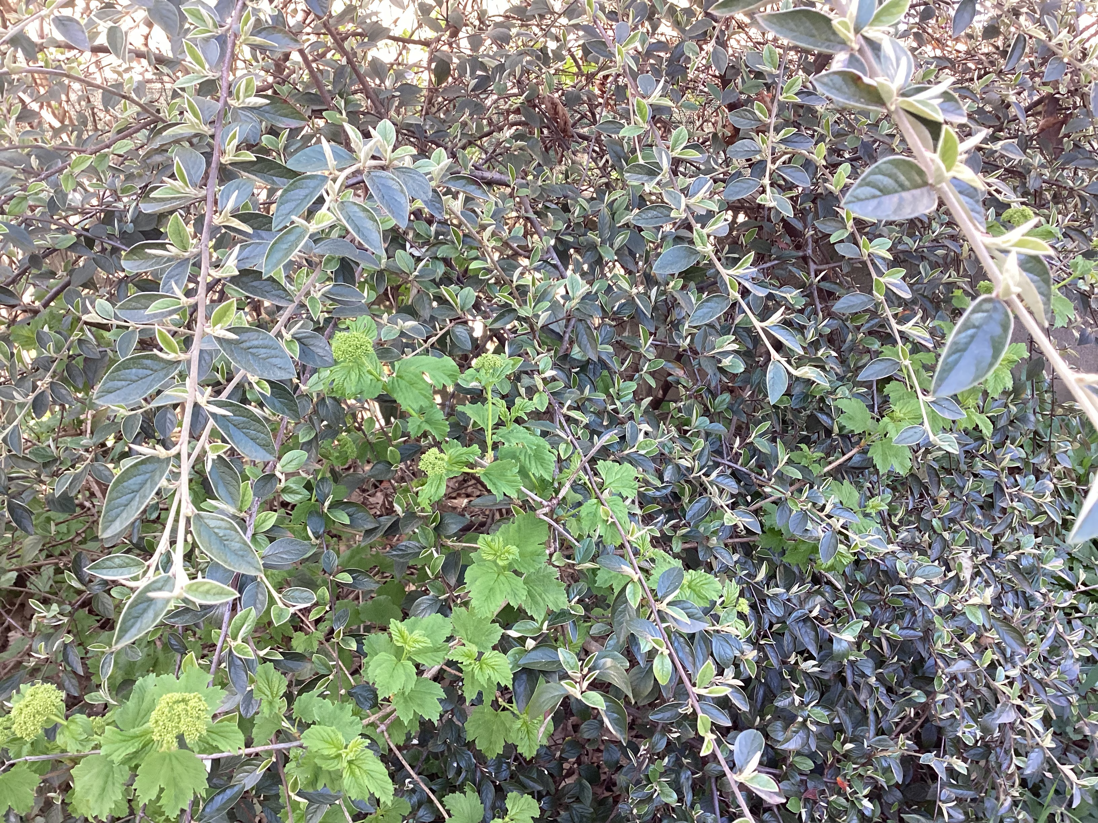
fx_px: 983
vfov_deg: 45.4
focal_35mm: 31
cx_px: 549
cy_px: 412
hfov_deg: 58.4
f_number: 2.4
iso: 100
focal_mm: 3.3
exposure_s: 1/100
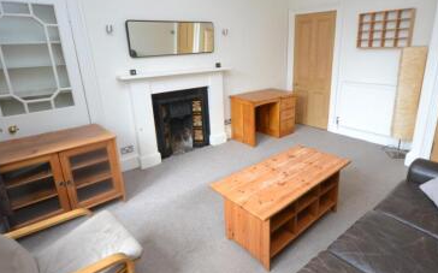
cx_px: 248
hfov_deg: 84.6
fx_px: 239
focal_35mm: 20
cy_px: 122
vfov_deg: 59.4
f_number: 4
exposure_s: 1/60
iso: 1250
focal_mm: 10
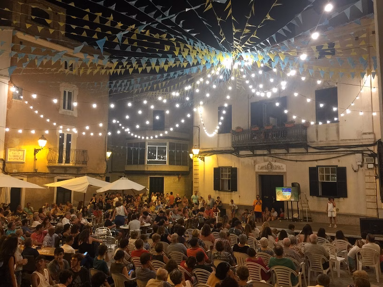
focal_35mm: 29
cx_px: 192
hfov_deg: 61.7
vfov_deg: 48.2
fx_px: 321
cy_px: 144
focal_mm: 4.15
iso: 80
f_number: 2.2
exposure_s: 1/17
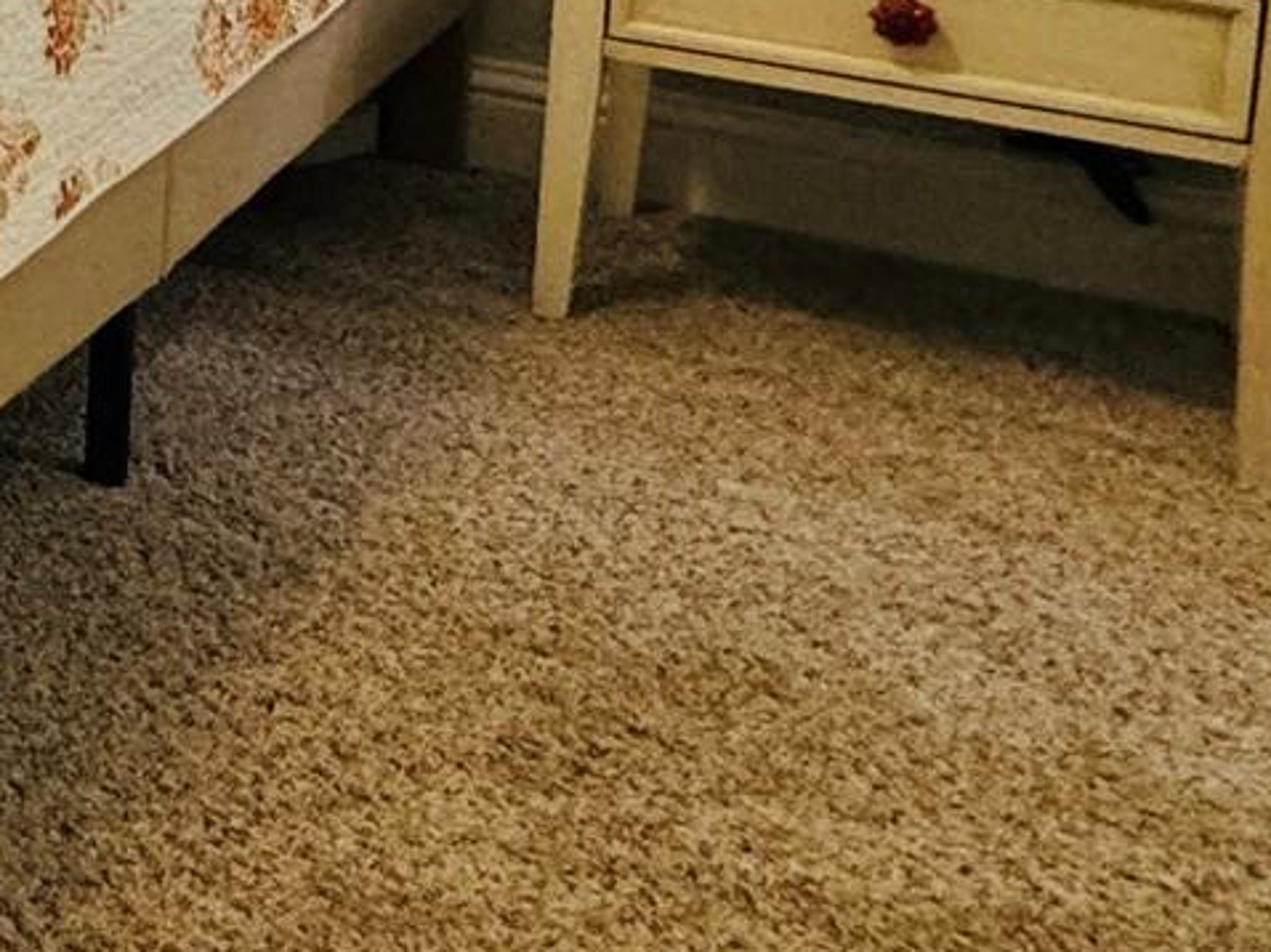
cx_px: -1170
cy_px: -372
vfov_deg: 21.4
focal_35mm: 60
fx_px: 2202
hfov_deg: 20.0
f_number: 2.2
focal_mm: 2.22
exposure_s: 1/120
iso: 250
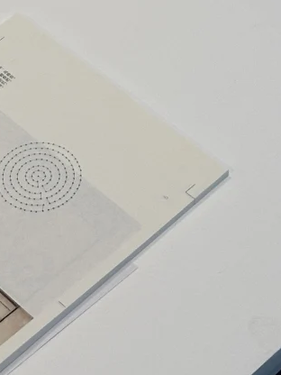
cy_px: -252
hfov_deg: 8.9
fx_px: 1797
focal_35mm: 166
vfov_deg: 11.2
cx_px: 48
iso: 64
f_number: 1.78
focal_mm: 6.86
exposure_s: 1/242
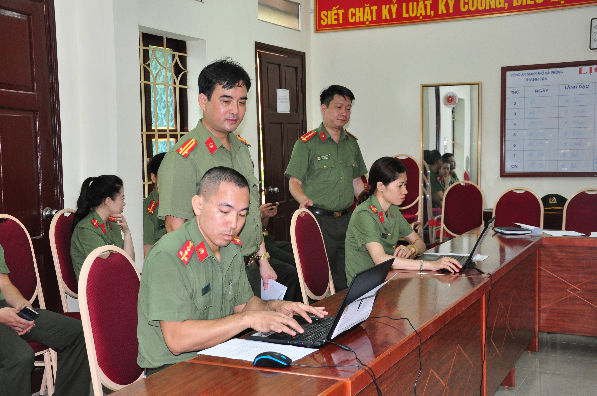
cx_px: 298
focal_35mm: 52
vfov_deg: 25.7
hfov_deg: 37.9
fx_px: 870
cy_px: 198
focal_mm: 35
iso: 800
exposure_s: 1/60
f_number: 4.5
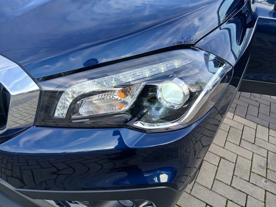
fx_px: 207
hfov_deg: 67.3
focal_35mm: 26
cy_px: 104
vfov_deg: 53.1
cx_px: 138
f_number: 1.8
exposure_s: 1/100
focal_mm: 3.98
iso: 40
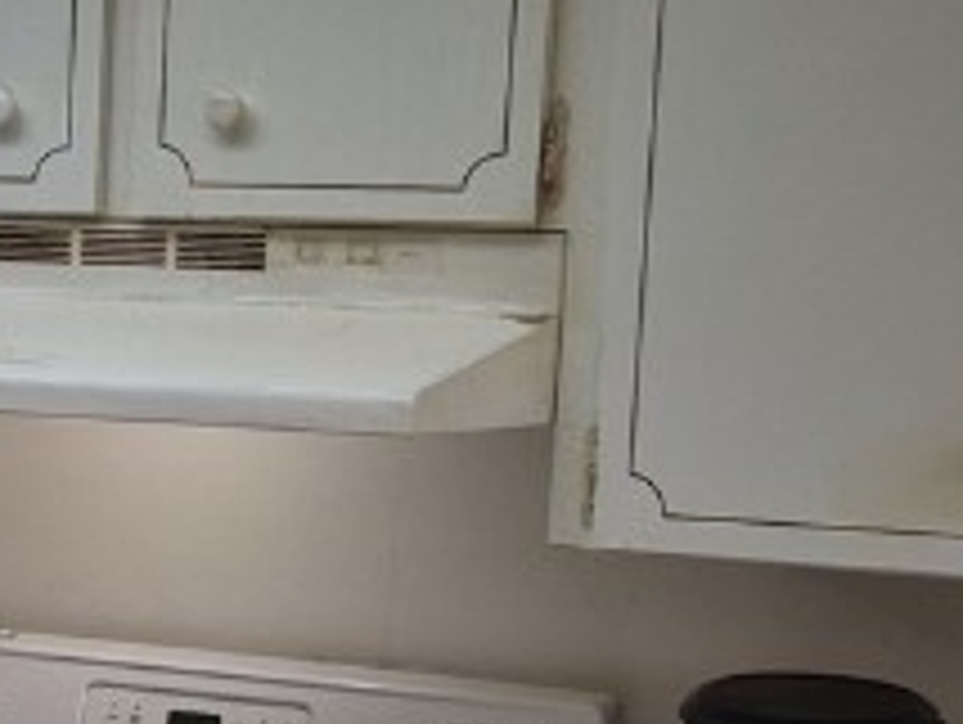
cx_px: -342
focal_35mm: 110
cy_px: 755
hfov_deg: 16.7
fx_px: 3064
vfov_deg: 13.3
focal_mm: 5.4
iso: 32
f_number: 1.8
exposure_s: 1/60
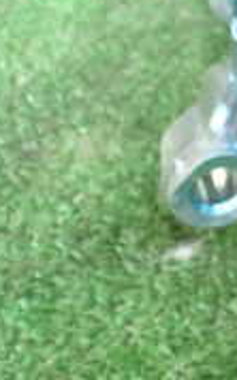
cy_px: -79
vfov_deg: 18.4
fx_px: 1108
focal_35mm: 107
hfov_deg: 10.6
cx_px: 559
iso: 500
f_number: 2.3
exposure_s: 1/30
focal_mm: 5.4
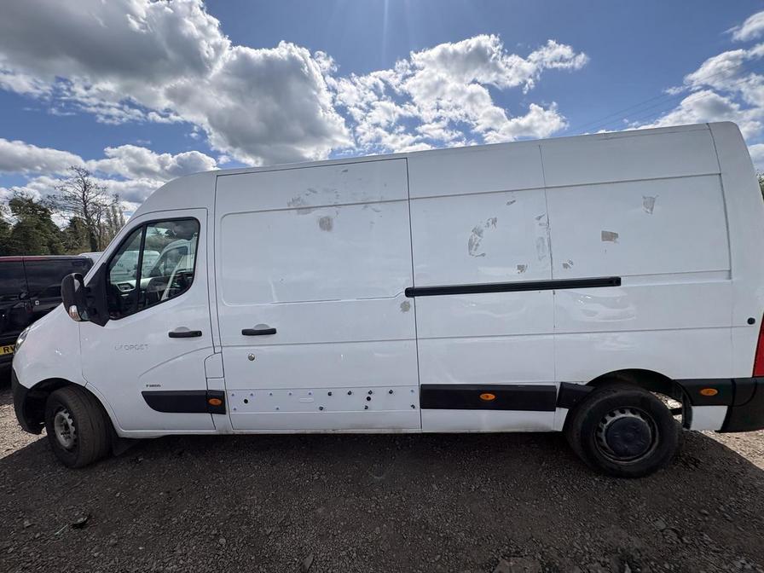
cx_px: 382
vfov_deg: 85.7
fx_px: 309
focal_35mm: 14
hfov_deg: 102.1
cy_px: 286
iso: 50
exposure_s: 1/2208
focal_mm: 2.22
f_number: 2.2
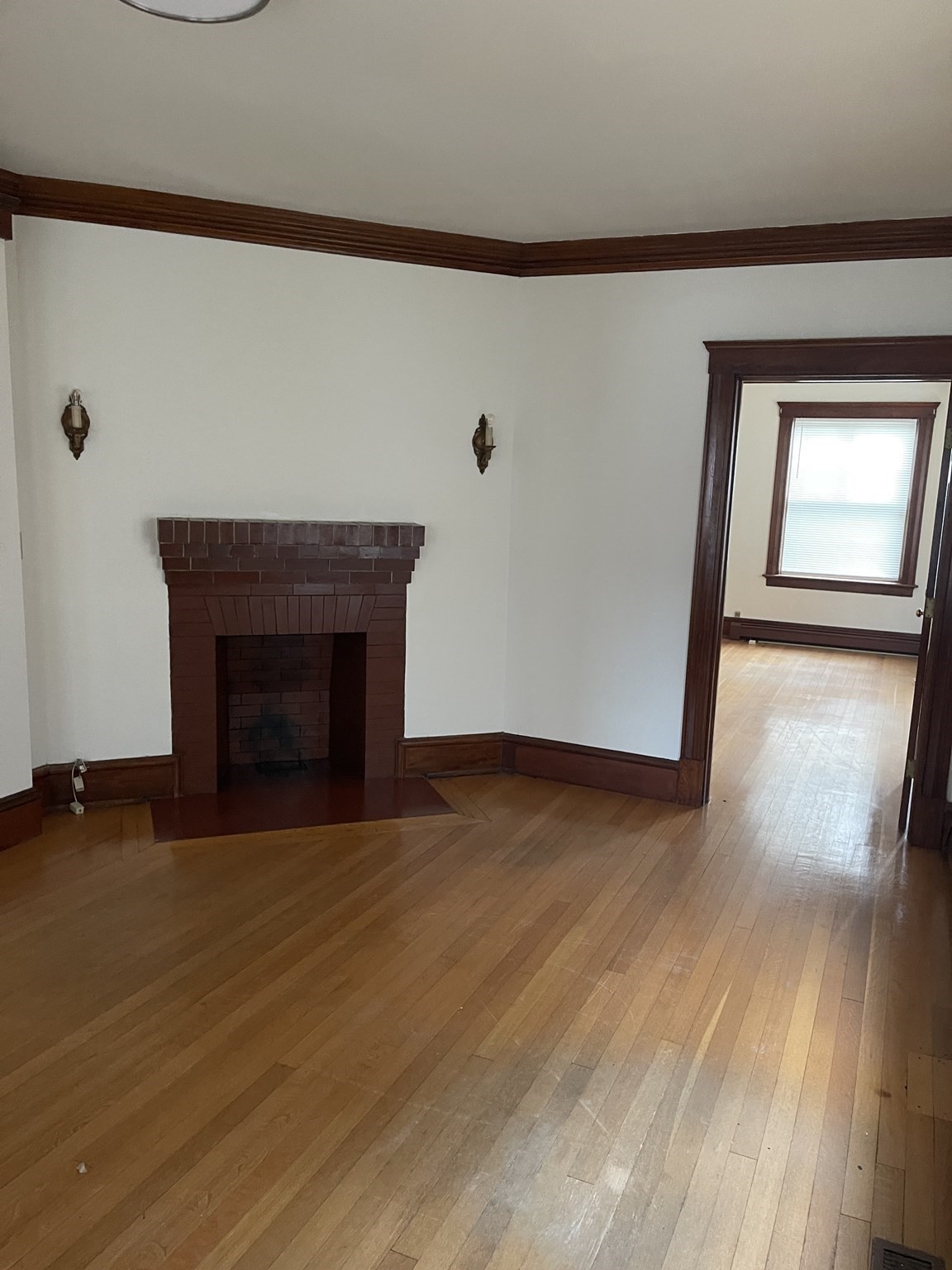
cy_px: 635
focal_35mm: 25
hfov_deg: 54.9
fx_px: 917
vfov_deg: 69.4
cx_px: 476
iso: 500
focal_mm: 5.1
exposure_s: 1/40
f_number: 1.6
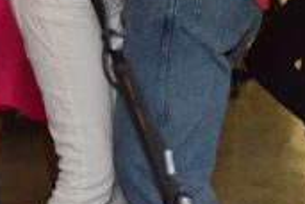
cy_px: -12
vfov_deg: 3.7
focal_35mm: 373
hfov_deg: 5.4
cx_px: -410
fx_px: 3160
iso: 4000
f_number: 4
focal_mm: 50
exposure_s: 1/250
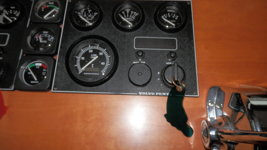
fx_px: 198
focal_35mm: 28
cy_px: 50
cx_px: 132
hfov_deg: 67.9
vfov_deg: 41.0
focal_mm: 4.5
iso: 100
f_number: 8.7
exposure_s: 1/30
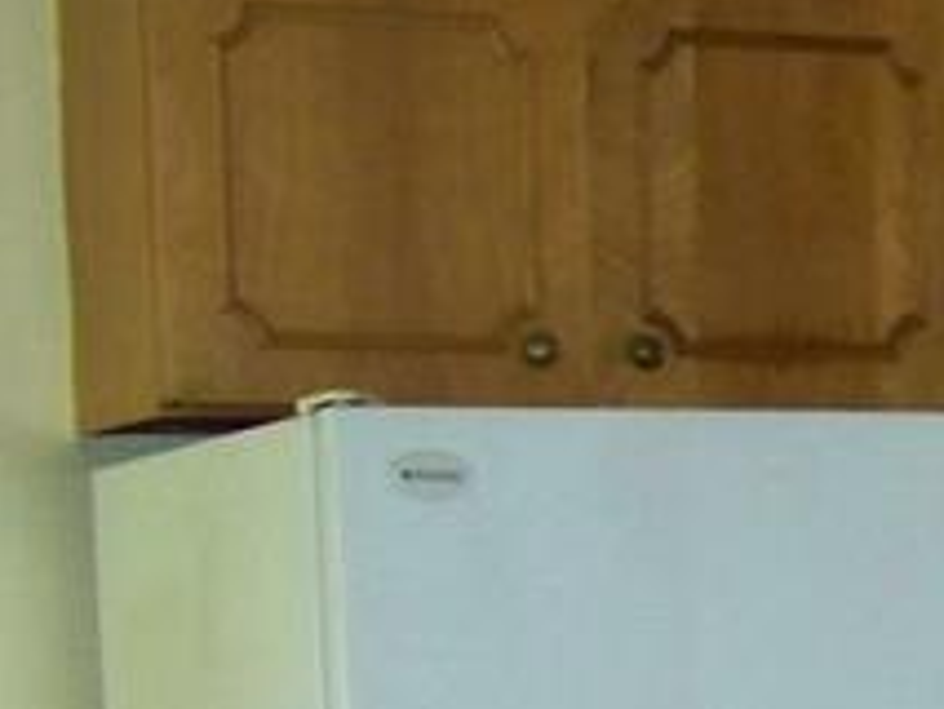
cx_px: 2087
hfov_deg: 10.2
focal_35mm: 173
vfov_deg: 8.3
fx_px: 4720
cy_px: 1165
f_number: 2.8
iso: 200
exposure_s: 1/30
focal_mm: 5.85
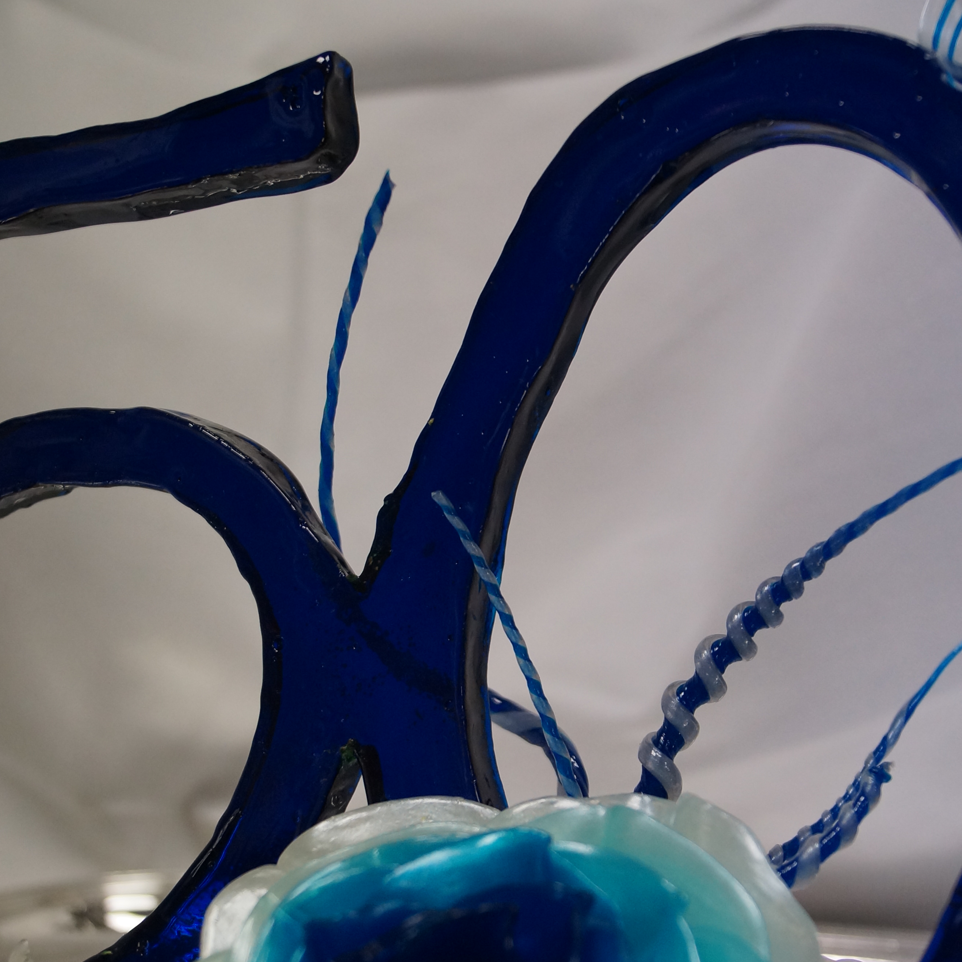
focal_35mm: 57
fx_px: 1792
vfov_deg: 29.9
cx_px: 509
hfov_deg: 30.0
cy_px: 605
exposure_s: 1/160
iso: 640
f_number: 4
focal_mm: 24
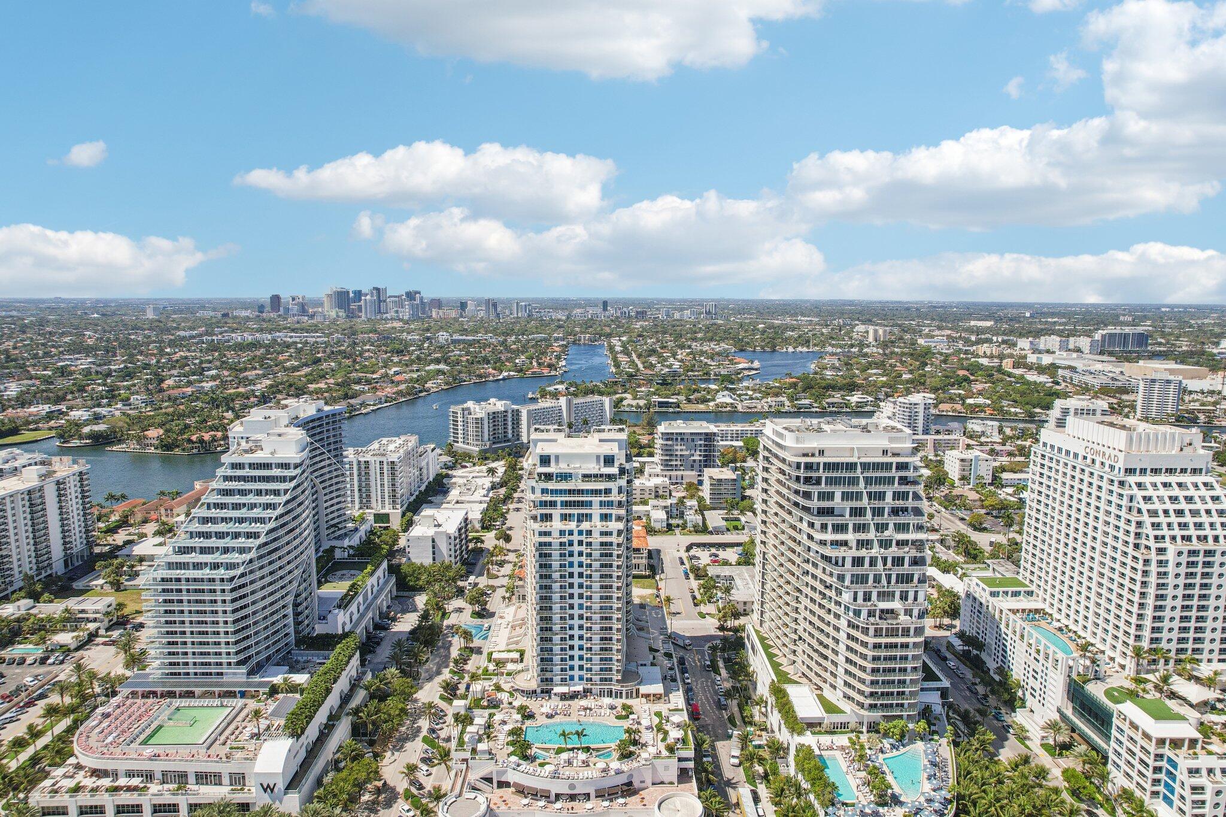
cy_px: 408
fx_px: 749
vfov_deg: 57.2
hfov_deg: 78.6
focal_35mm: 22
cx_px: 613
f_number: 2.8
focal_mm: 8.4
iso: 150
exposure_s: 1/4000
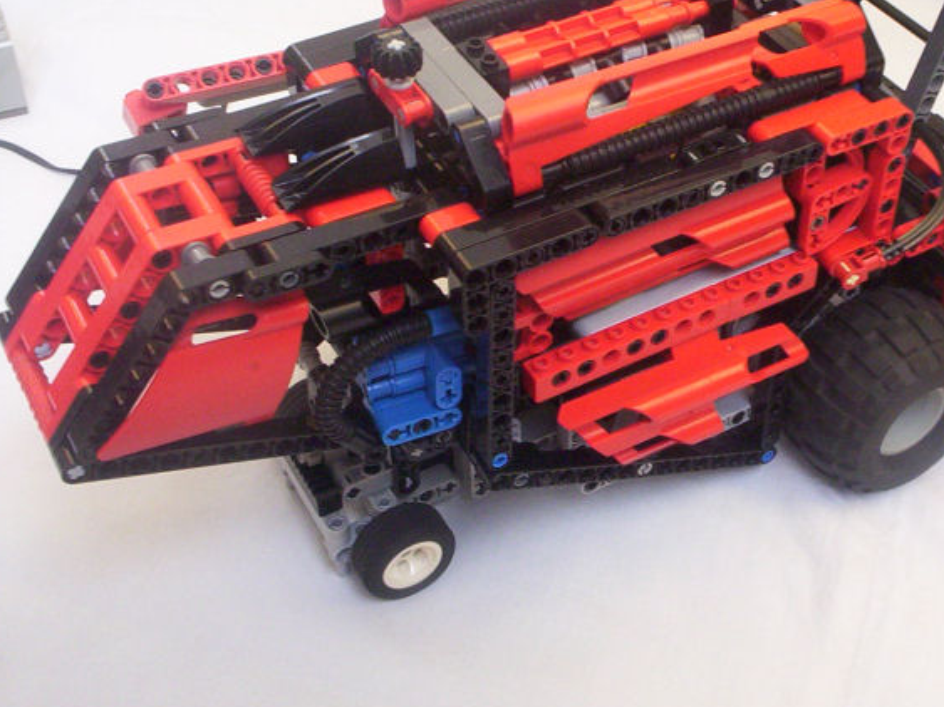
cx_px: 664
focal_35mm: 54
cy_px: 283
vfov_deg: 27.0
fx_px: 1472
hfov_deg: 35.0
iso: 140
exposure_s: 1/72.6
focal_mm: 4.99
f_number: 4.5
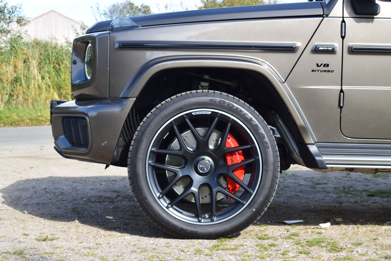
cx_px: 196
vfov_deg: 17.5
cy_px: 130
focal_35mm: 78
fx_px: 847
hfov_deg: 26.0
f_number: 10
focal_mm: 52
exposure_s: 1/250
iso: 400
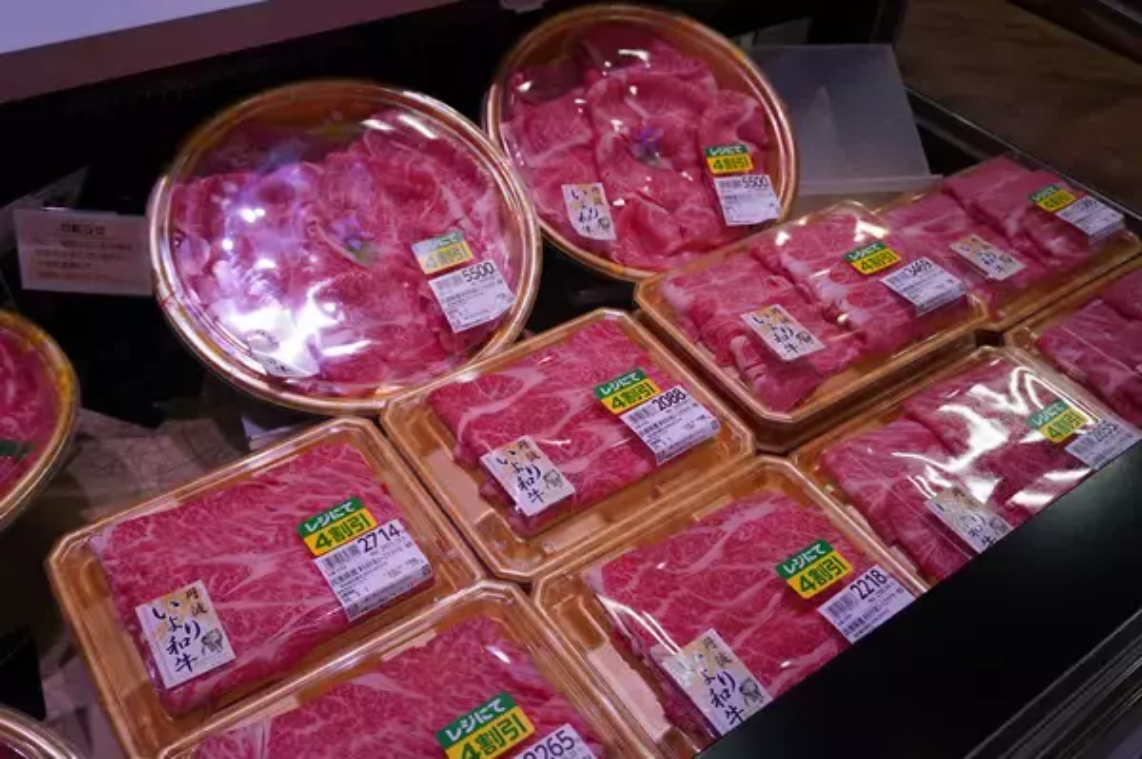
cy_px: 380
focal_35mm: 32
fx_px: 998
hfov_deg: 59.5
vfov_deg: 41.6
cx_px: 571
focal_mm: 21
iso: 160
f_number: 4
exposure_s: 1/160
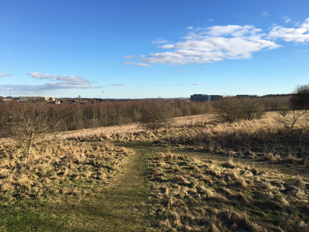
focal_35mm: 29
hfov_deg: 61.7
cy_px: 116
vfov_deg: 48.2
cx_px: 154
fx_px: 259
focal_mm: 4.15
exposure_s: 1/1099
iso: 25
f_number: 2.2
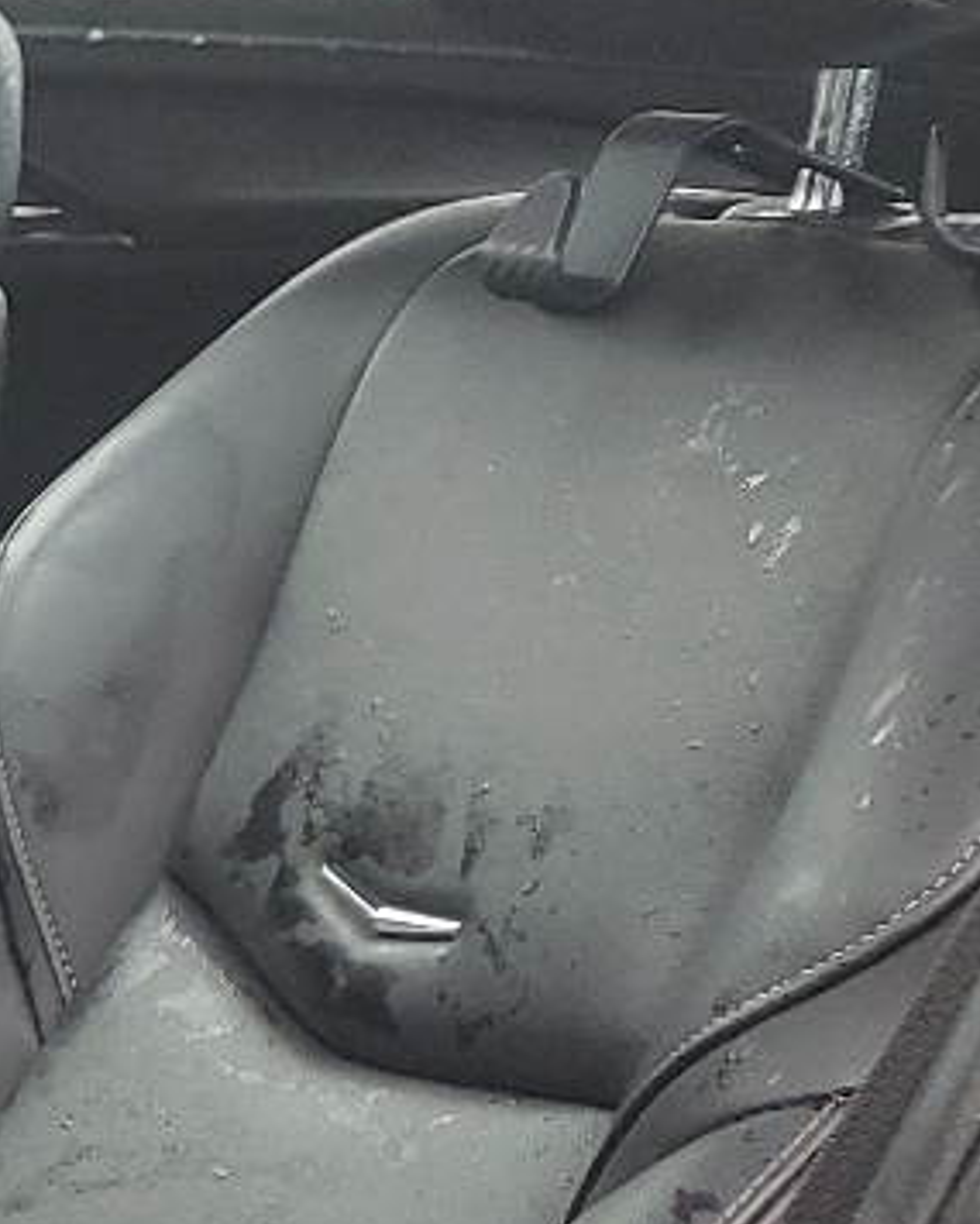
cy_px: 1217
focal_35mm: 114
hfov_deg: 10.9
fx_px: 4131
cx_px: -1547
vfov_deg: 16.5
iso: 82
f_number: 1.5
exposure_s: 1/120
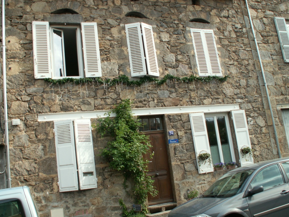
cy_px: 110
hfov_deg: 51.4
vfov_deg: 39.7
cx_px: 142
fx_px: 301
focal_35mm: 36
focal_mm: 5.86
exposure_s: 1/100
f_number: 5
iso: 50
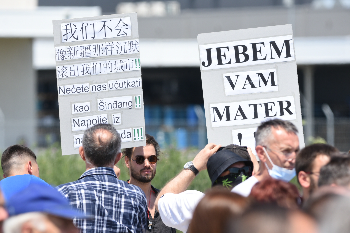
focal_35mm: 450
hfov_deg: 4.6
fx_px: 4375
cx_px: 175
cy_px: 116
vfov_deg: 3.1
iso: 200
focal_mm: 300
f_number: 6.3
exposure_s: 1/640
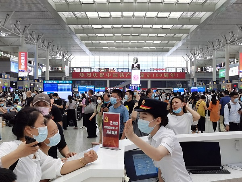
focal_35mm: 59
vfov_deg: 24.8
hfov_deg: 32.7
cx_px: 121
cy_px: 91
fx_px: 412
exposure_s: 1/100
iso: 64
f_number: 1.8
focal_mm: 5.58
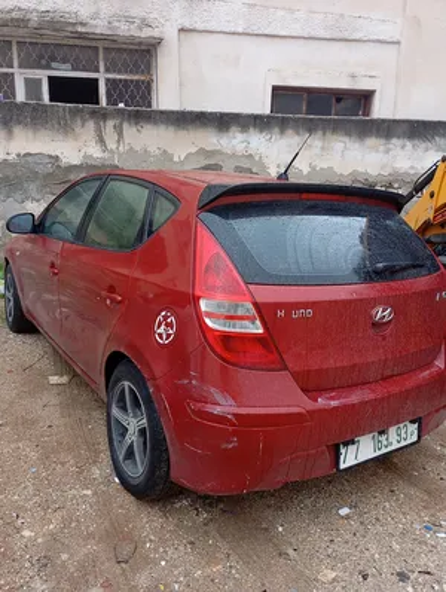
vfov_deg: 63.4
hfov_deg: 49.9
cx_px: 223
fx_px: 479
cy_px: 296
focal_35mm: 28
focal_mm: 4.27
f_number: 1.8
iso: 374
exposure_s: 1/50
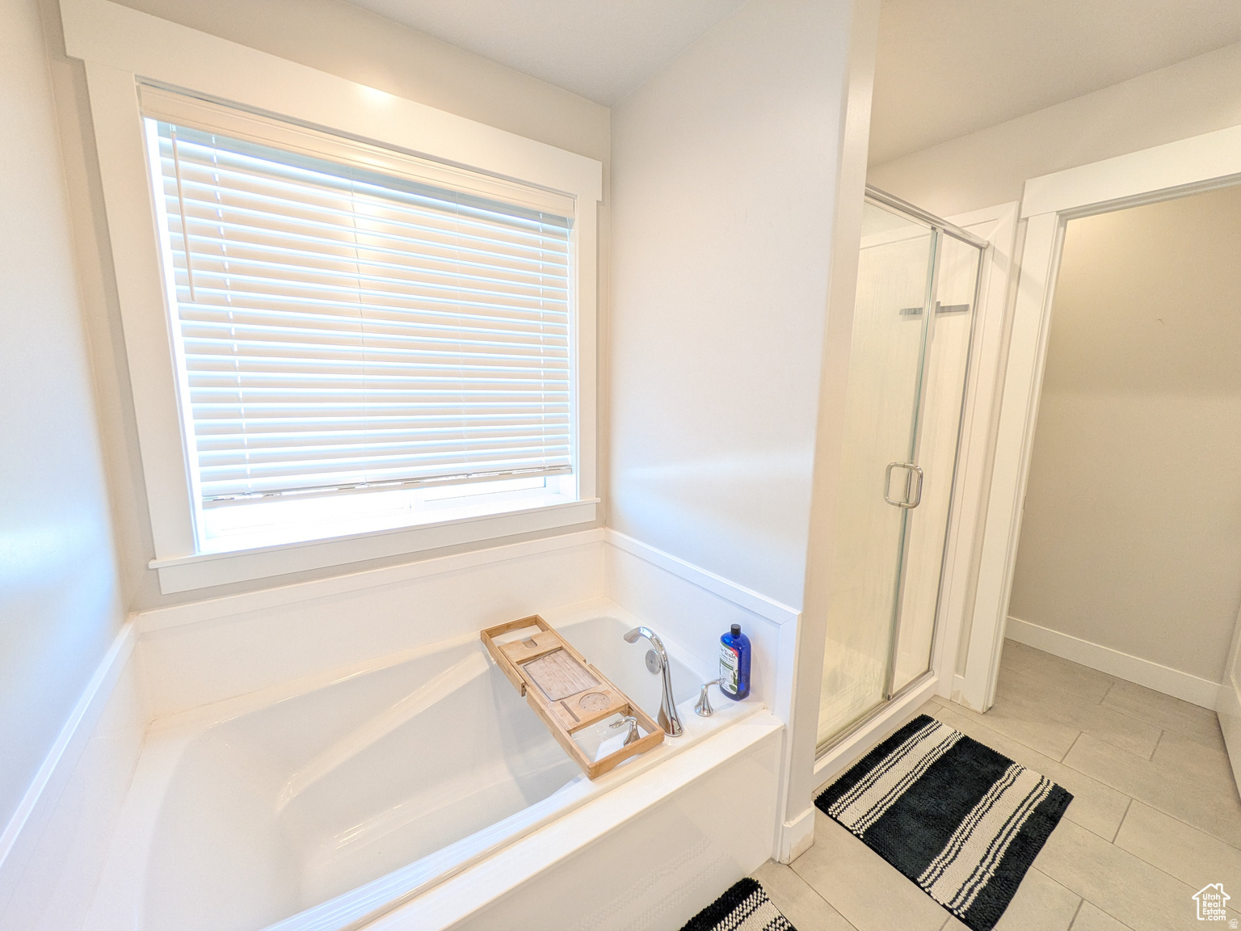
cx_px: 620
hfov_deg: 102.1
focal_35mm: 14
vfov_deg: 85.7
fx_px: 502
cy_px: 466
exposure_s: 1/60
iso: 109
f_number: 2.2
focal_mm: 1.83
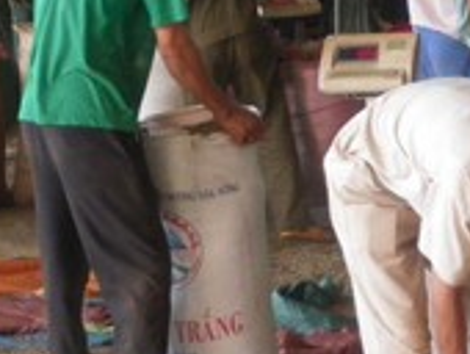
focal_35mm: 137
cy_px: 174
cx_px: 644
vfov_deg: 10.9
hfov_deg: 13.7
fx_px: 1863
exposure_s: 1/60
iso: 250
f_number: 3.5
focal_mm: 6.3
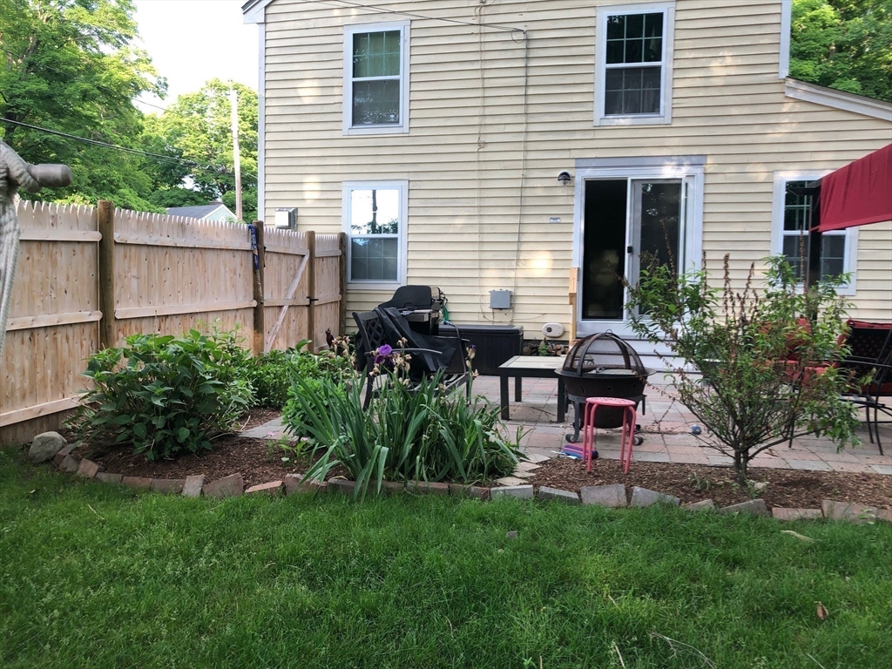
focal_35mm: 28
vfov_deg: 49.7
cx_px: 446
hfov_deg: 63.4
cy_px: 334
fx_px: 722
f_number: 1.8
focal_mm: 3.99
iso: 40
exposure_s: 1/120
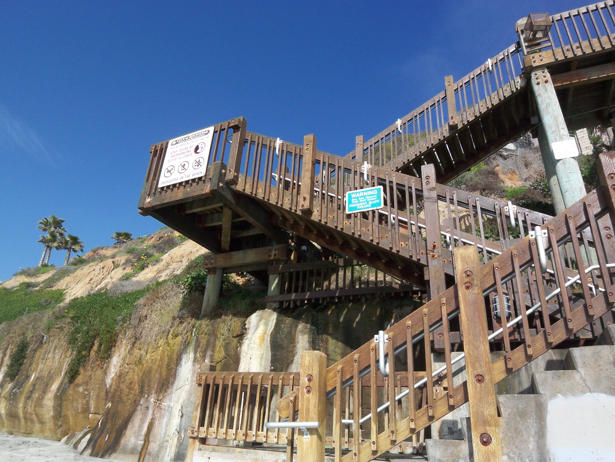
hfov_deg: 73.9
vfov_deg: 58.9
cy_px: 231
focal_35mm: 23
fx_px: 409
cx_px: 308
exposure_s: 1/250
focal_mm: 3.8
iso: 50
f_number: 5.6
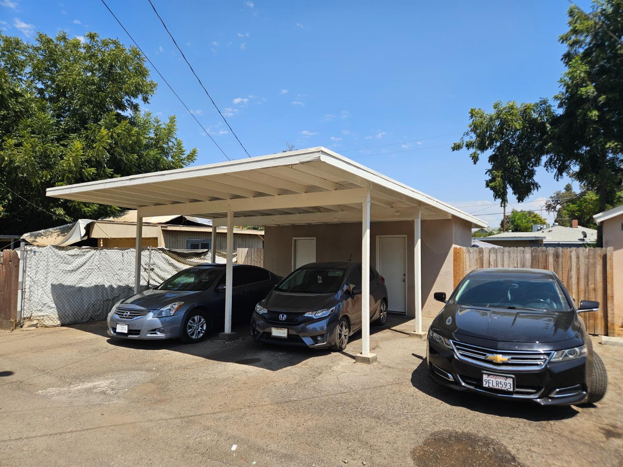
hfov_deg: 73.9
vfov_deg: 58.9
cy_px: 234
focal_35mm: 23
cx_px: 312
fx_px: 414
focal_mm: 5.4
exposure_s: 1/1799
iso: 25
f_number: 1.8
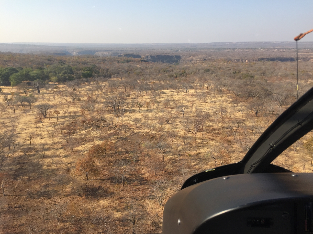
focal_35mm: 29
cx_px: 156
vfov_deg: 48.2
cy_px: 117
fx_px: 262
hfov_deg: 61.7
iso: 32
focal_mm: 4.15
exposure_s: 1/1199
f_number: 2.2
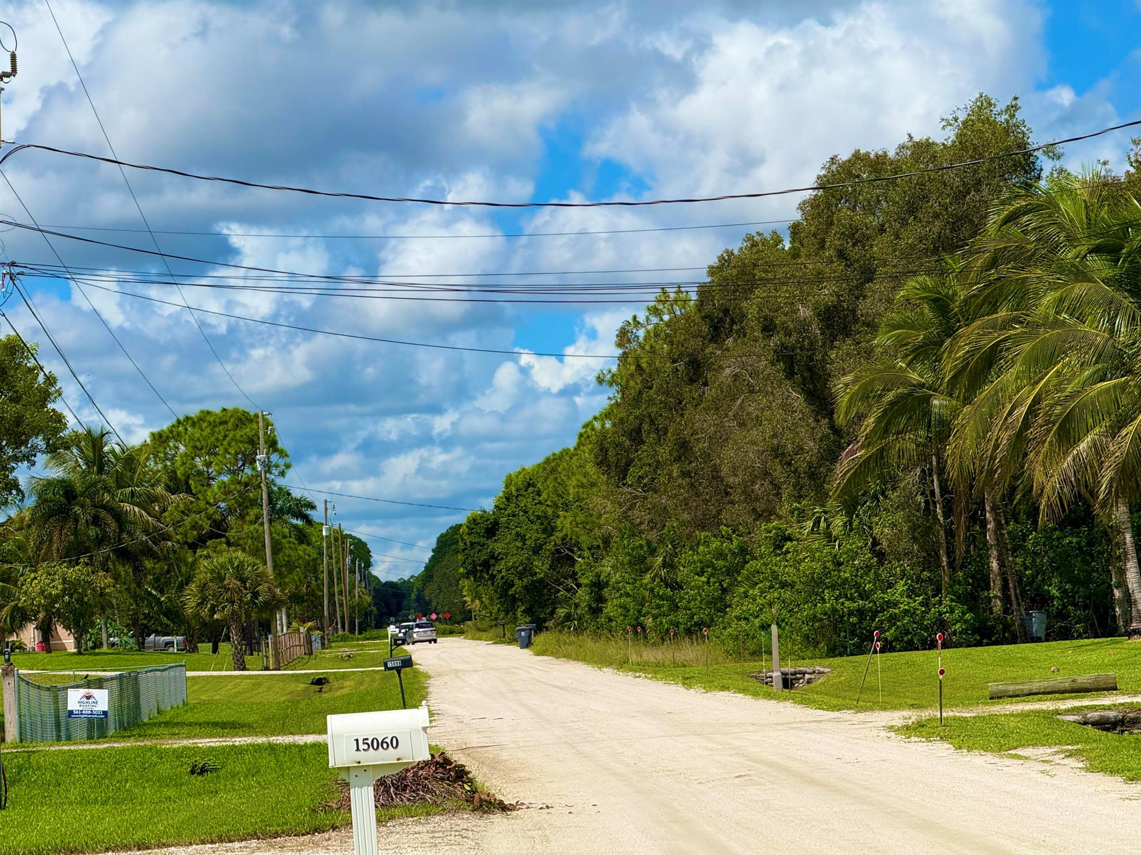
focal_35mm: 120
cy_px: 428
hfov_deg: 16.4
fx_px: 3955
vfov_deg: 12.3
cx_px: 570
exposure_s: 1/3195
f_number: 2.8
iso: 50
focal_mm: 15.66
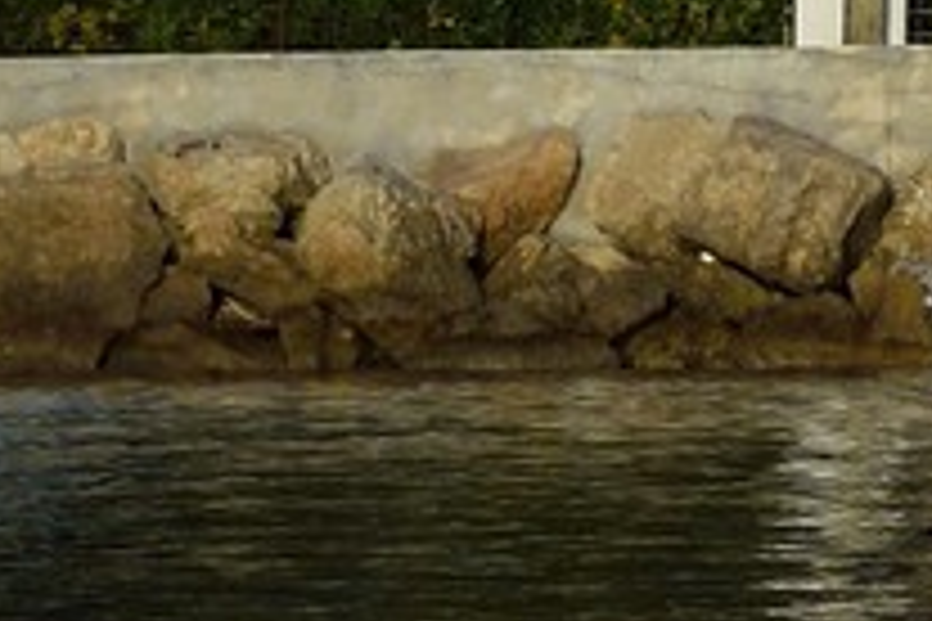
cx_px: 3404
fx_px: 39969
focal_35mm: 1544
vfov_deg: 0.9
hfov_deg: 1.3
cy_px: -1228
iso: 200
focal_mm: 200
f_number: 10
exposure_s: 1/400
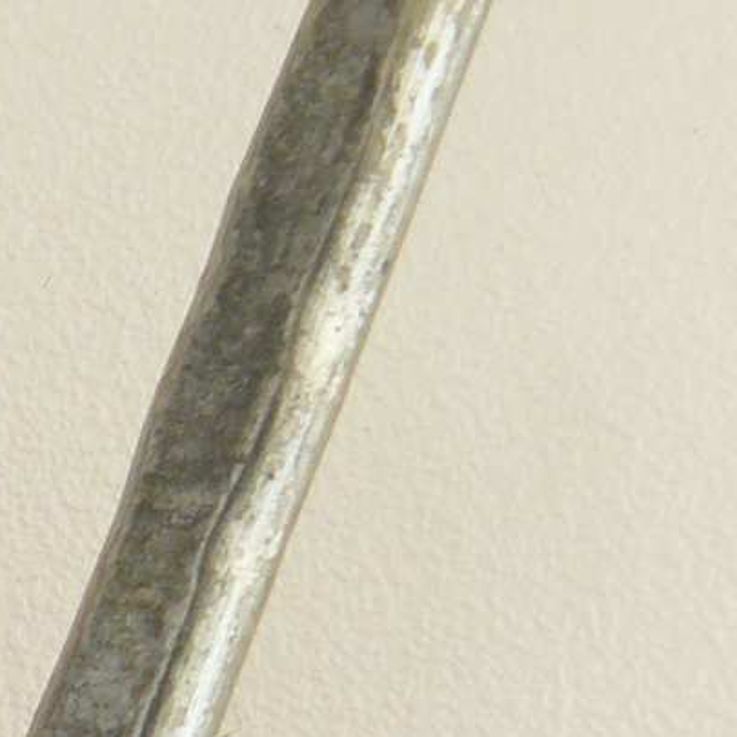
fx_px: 3878
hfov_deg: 10.6
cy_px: 553
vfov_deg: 10.8
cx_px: -224
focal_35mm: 161
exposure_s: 1/30
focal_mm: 6
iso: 100
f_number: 2.8
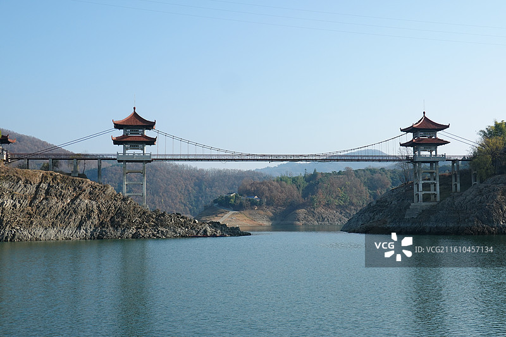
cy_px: 168
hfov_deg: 42.8
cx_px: 253
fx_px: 646
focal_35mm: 46
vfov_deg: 29.2
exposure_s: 1/400
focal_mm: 17.19
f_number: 5.6
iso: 125
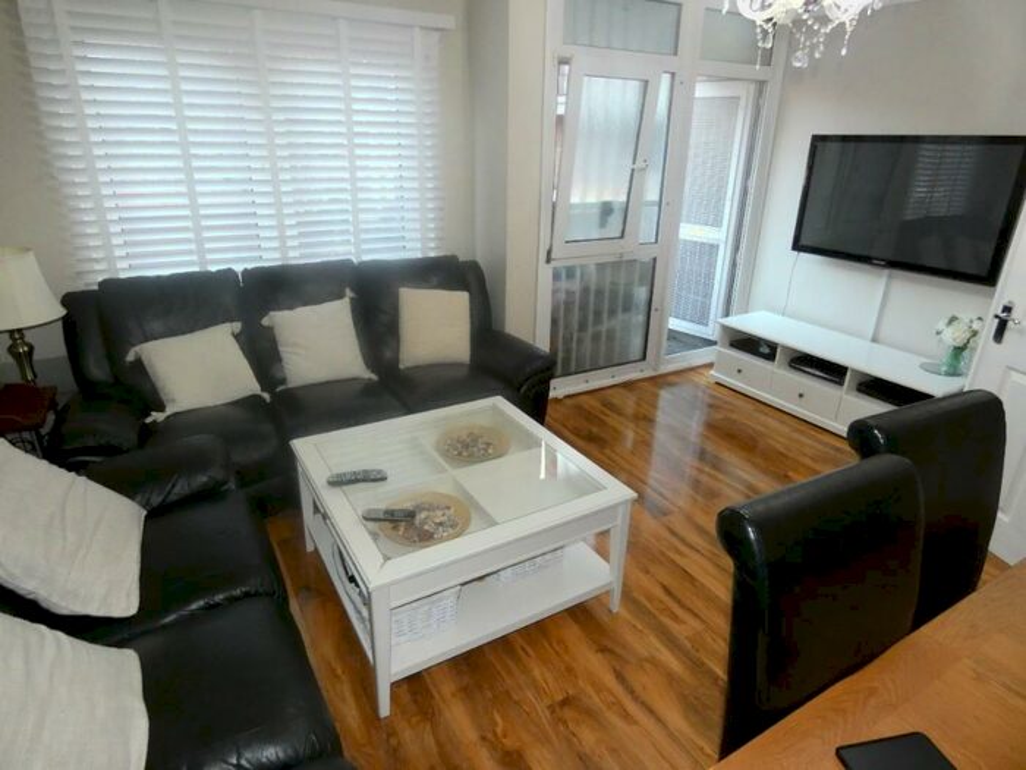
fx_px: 593
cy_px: 385
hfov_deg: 81.7
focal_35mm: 20
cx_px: 513
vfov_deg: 66.0
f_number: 2.8
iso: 640
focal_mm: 3.6
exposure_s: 1/60
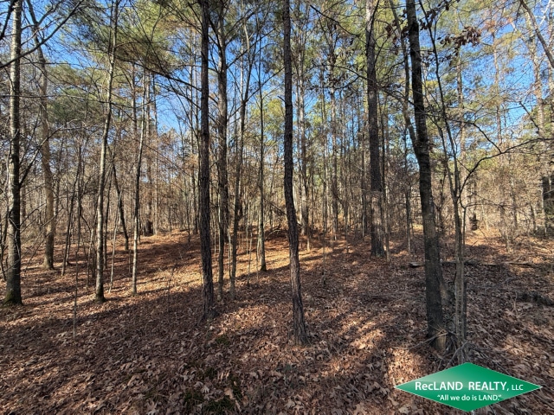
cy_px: 208
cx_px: 277
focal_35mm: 14
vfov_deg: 85.7
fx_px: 224
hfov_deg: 102.1
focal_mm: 2.22
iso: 64
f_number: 2.2
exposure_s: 1/262
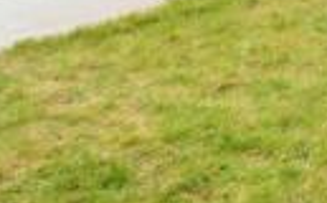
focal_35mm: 138
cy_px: -508
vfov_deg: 7.6
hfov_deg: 12.4
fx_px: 1227
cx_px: 748
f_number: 7.1
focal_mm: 17
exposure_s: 1/800
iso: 200
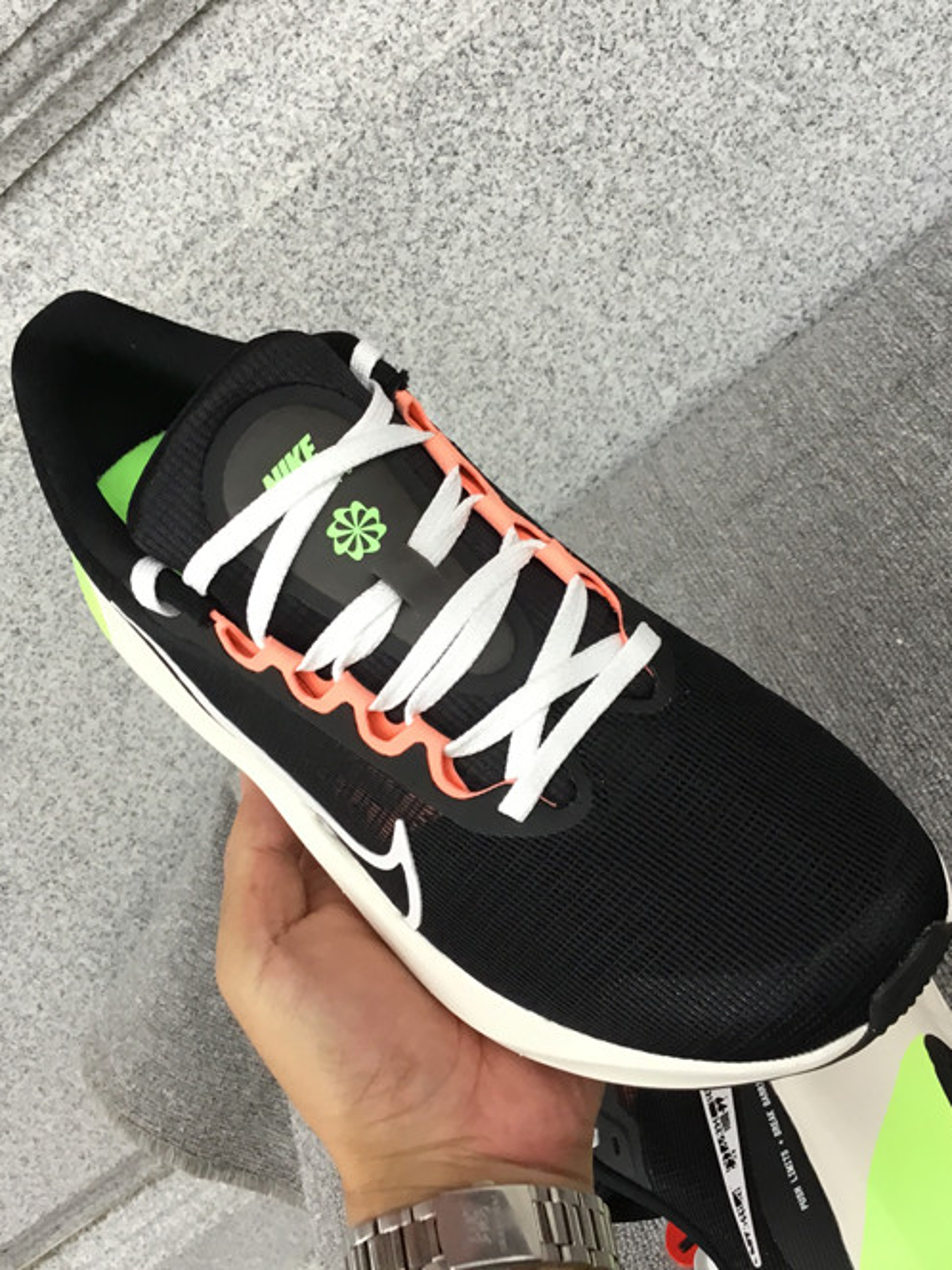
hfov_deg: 34.3
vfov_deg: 44.8
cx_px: 480
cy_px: 630
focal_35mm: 42
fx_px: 1540
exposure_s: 1/33
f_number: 2.4
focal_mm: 3.3
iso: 32
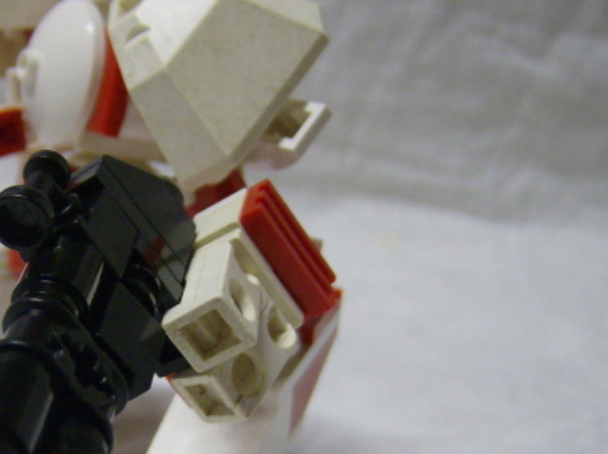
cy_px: 305
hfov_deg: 30.9
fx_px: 1069
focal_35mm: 61
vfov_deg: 23.8
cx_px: 117
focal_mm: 6
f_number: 2.8
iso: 200
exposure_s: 1/23.1
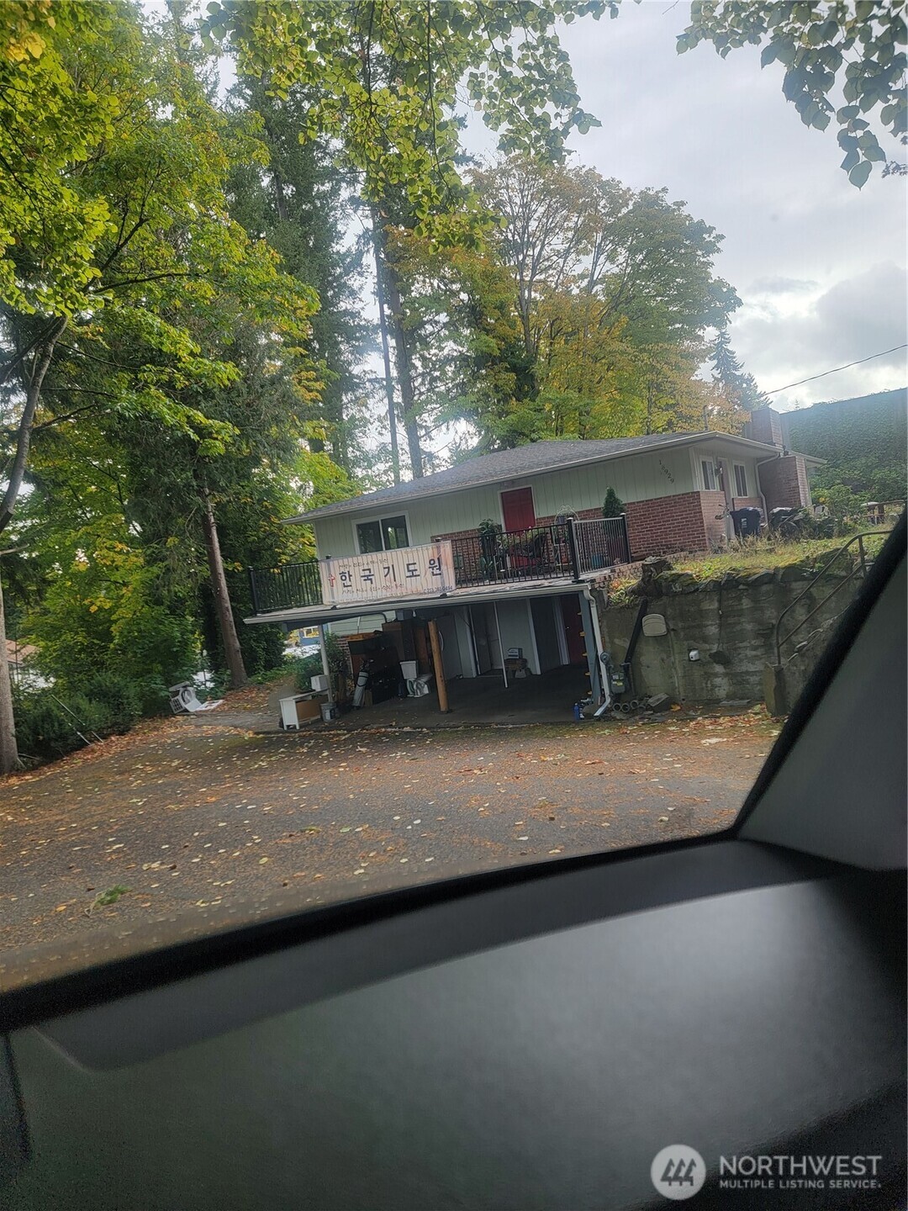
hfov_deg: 56.8
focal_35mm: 24
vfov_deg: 71.6
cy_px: 606
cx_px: 454
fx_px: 839
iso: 16
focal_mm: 6.7
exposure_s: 1/123
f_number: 1.8
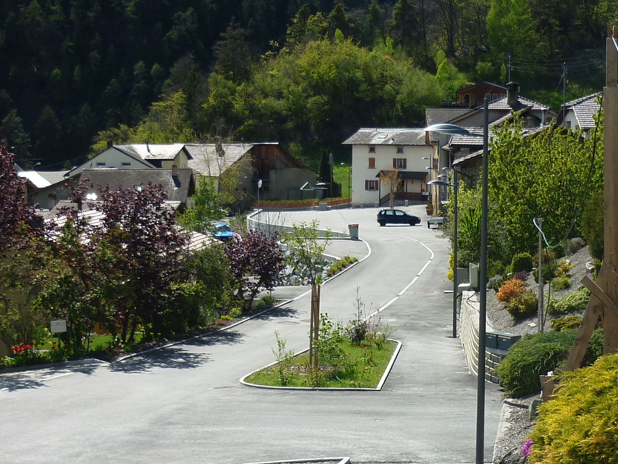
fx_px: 1196
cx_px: 358
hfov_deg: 28.9
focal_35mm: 67
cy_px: 303
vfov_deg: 21.9
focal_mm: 5.5
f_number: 8
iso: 80
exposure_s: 1/160
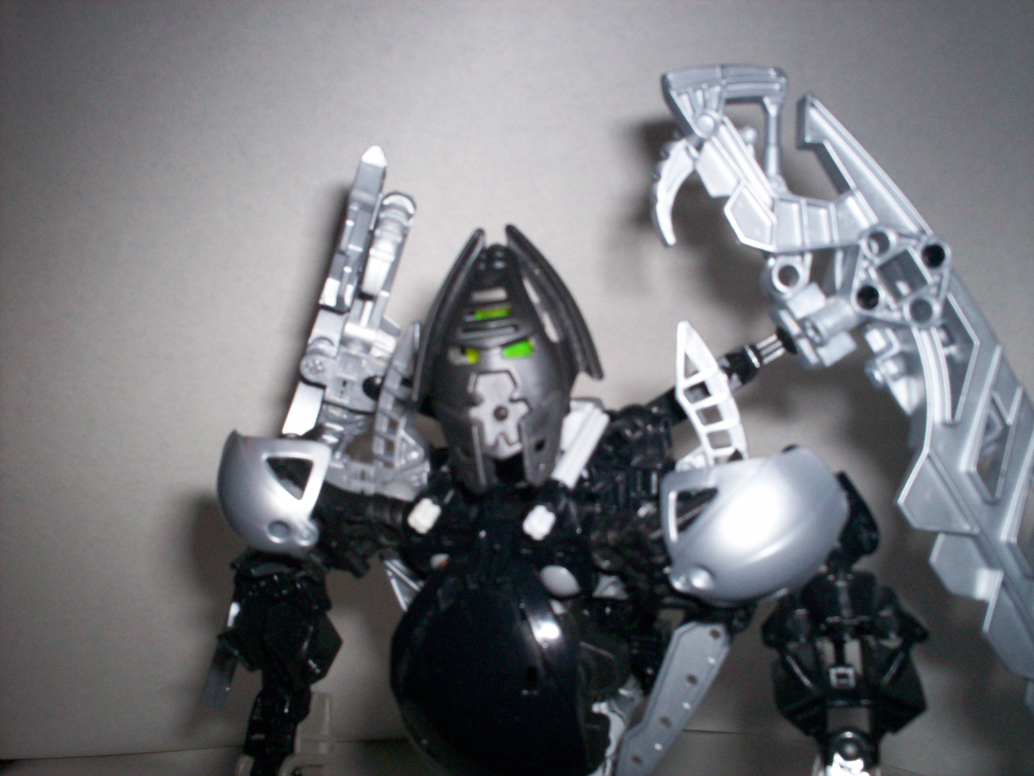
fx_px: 1075
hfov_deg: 51.4
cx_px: 517
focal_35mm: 36
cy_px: 388
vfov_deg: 39.7
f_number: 4.5
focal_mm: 6
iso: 140
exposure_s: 1/60
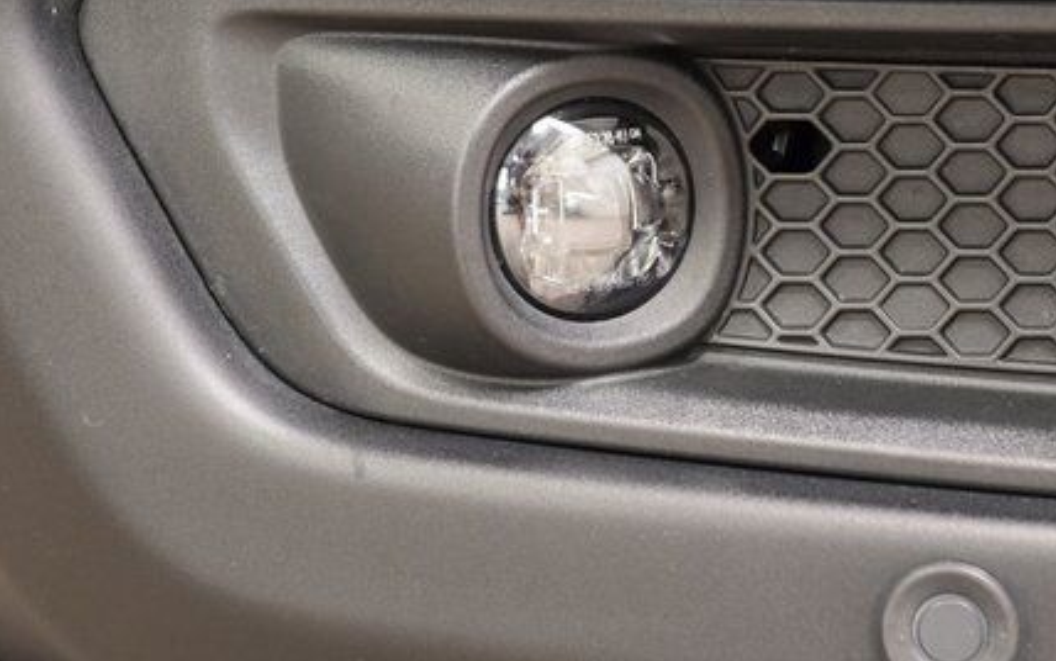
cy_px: 203
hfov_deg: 13.1
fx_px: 4607
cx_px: 624
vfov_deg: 8.2
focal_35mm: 160
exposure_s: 1/30
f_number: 4
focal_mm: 70
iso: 1600
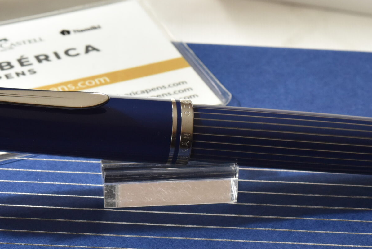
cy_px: 110
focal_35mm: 128
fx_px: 1323
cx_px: 231
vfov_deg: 10.7
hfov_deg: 16.0
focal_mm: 60
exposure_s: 1/10
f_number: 20
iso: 2800
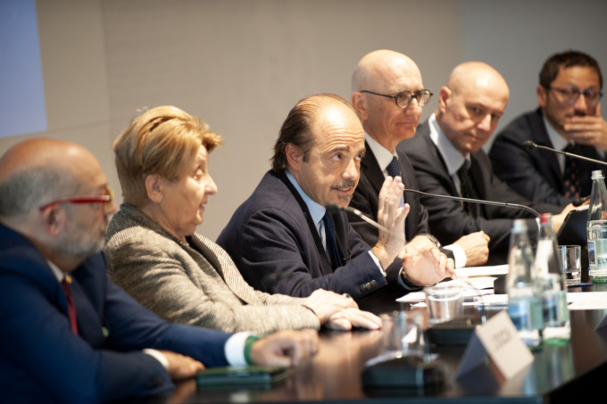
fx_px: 3371
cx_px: 304
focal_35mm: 200
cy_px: 202
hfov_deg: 10.3
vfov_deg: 6.9
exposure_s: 1/160
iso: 1000
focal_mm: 200
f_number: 2.8
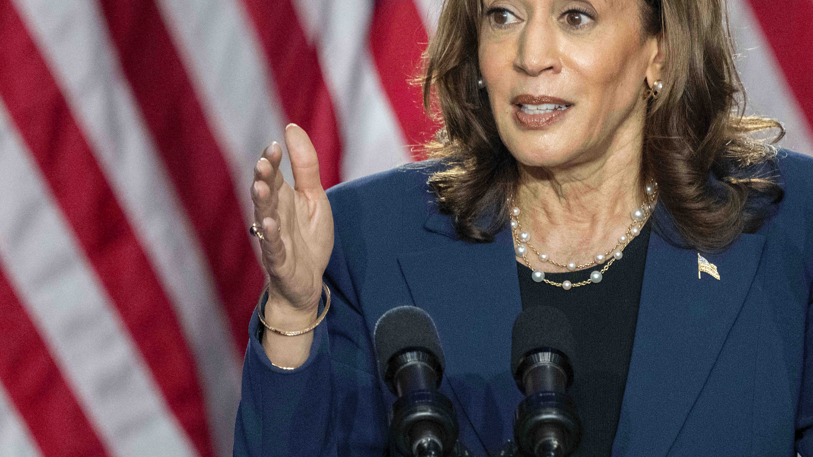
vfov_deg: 1.0
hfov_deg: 1.8
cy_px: 147
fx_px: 25739
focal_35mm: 1194
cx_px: 504
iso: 6400
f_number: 6.3
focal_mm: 600
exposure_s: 1/320
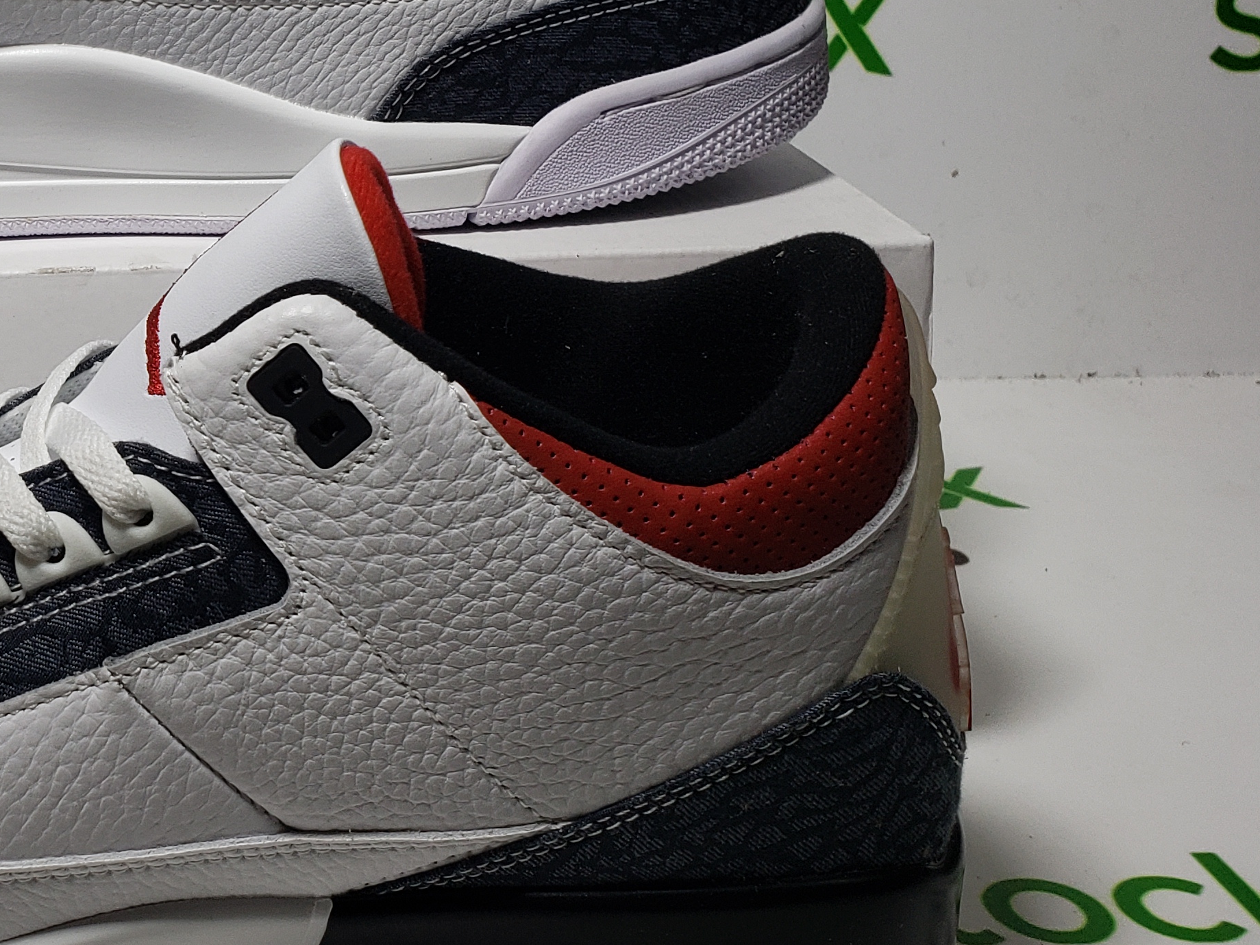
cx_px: -63
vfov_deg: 25.4
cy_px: 265
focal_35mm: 57
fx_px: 2075
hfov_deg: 30.8
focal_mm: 4.3
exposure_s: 1/230
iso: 50
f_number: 2.4
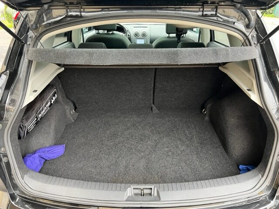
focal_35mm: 26
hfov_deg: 67.3
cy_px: 104
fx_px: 210
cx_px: 140
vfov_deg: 53.1
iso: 160
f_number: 1.5
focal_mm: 5.7
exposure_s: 1/60
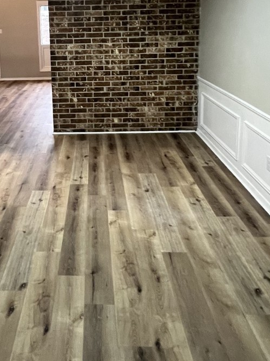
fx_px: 312
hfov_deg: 45.6
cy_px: 73
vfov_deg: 55.8
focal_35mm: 30
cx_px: 78
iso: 640
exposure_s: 1/60
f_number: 1.8
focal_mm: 1.57
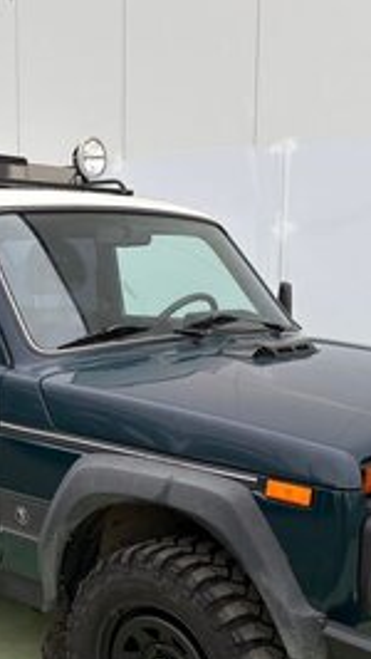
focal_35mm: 52
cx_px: 143
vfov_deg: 39.4
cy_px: 431
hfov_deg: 23.1
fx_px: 908
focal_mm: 5.96
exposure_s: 1/139
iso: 32
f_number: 1.6
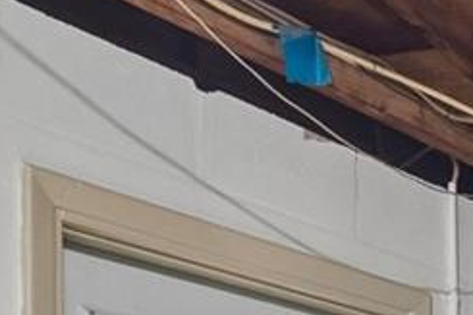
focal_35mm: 98
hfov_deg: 15.5
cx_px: 1012
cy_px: 636
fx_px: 1287
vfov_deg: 12.3
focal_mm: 10
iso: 100
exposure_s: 1/3.33
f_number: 7.1
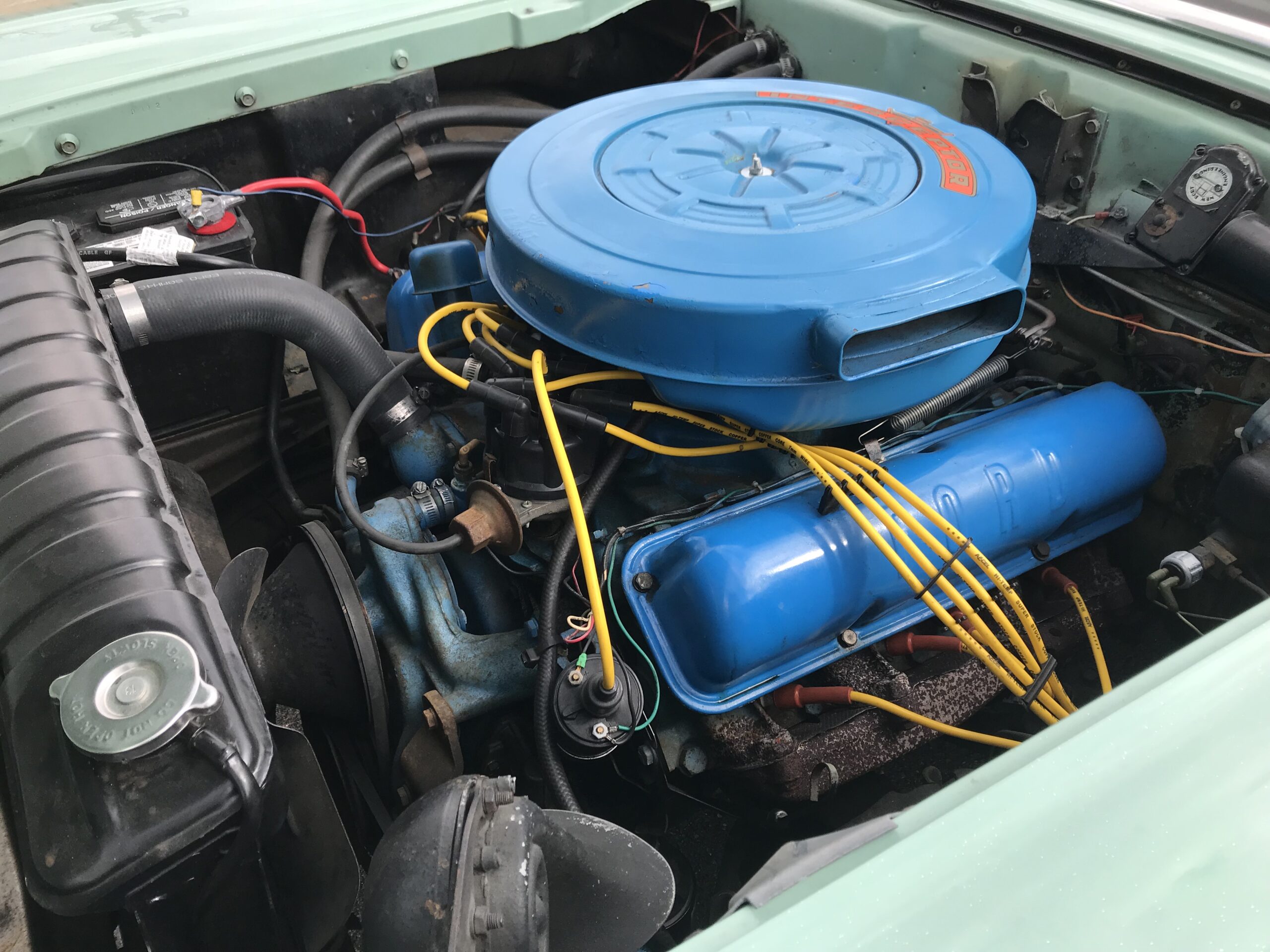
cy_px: 476
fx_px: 1027
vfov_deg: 49.7
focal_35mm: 28
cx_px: 635
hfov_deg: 63.4
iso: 20
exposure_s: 1/634
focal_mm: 3.99
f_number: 1.8
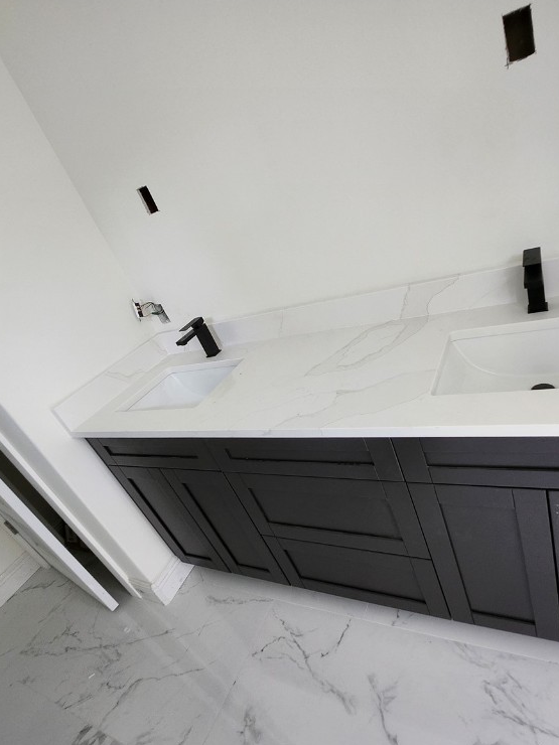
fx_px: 388
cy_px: 379
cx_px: 328
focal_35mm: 18
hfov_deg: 71.0
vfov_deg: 87.7
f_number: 2.2
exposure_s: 1/60
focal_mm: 1.7
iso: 100
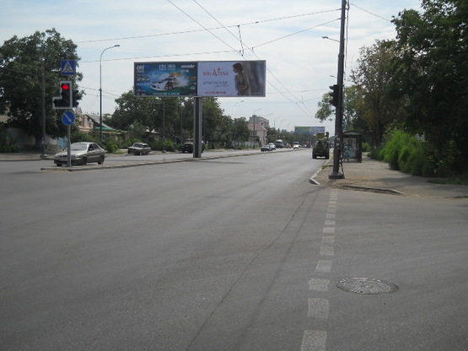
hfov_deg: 45.8
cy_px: 176
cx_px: 234
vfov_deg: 35.1
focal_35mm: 41
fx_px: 554
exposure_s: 1/640
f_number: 5.5
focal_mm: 6.72
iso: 80
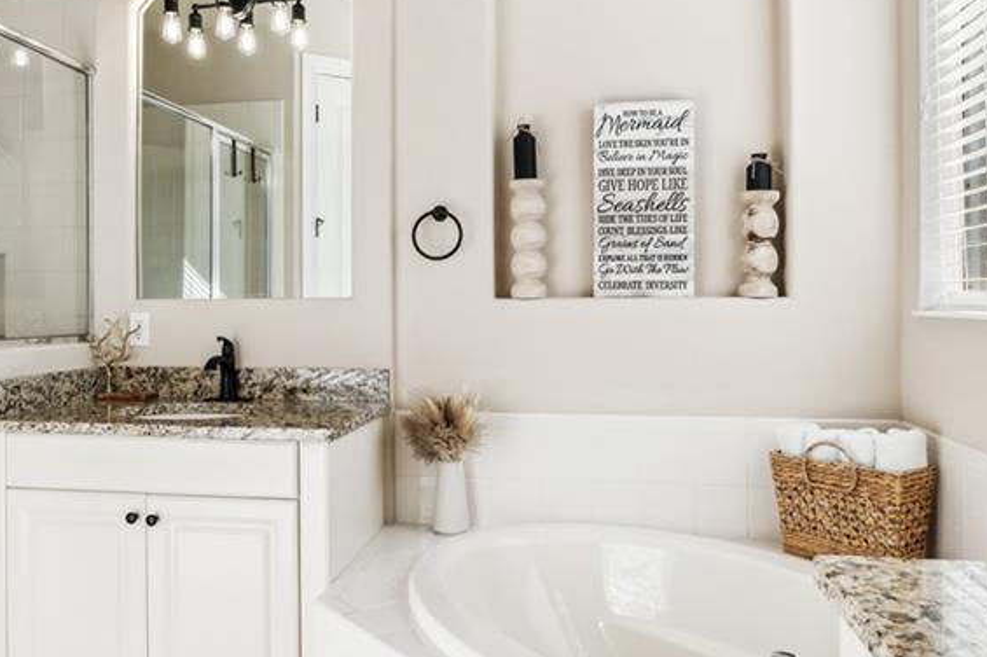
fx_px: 795
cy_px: 304
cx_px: 437
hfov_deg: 63.5
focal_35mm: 29
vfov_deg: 44.9
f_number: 9
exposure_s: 1/80
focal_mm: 16
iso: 200
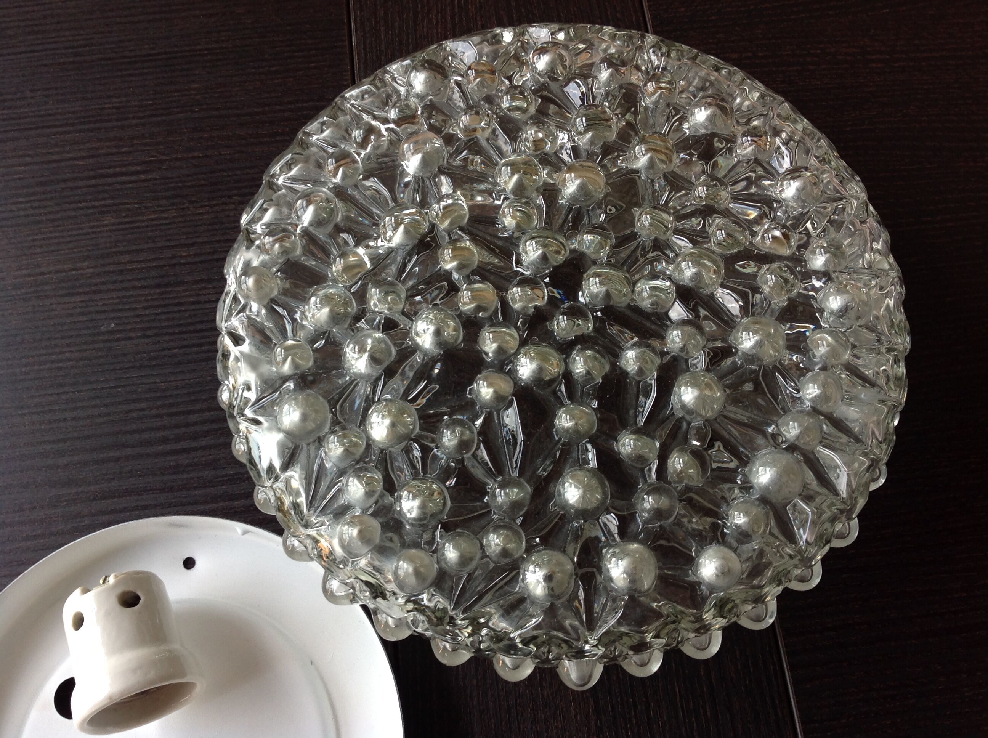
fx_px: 997
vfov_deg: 40.6
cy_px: 369
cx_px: 494
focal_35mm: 35
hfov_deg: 52.7
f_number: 2.4
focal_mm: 4.28
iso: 50
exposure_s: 1/17
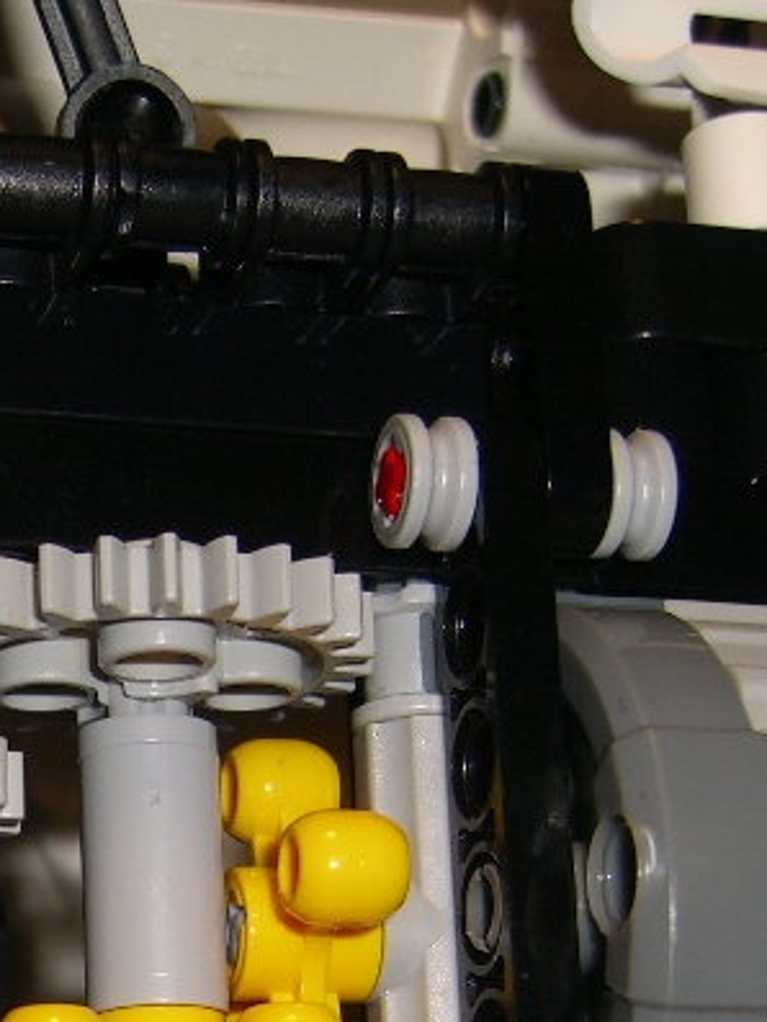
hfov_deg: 14.7
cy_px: 911
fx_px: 2894
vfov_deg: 19.7
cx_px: -106
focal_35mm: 98
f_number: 2.8
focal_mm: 7.9
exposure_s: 1/60
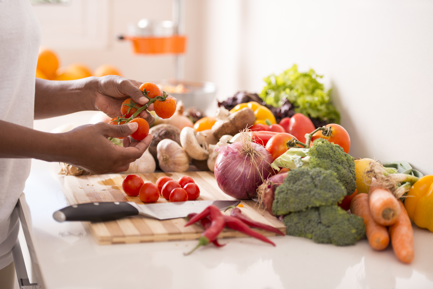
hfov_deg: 24.8
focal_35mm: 82
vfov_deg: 16.7
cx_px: 216
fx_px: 986
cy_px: 144
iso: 100
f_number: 2.8
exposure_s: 1/125
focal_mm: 82
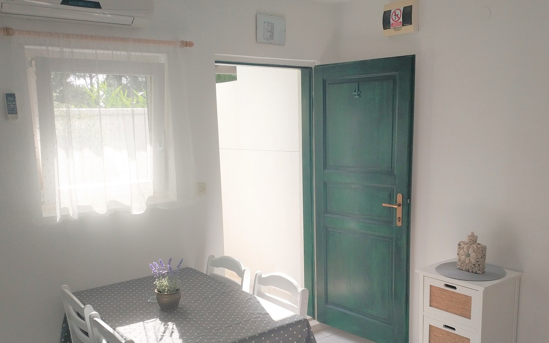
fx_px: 628
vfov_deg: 30.4
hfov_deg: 47.2
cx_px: 294
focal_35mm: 42
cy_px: 215
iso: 100
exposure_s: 1/267
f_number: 2
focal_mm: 4.5
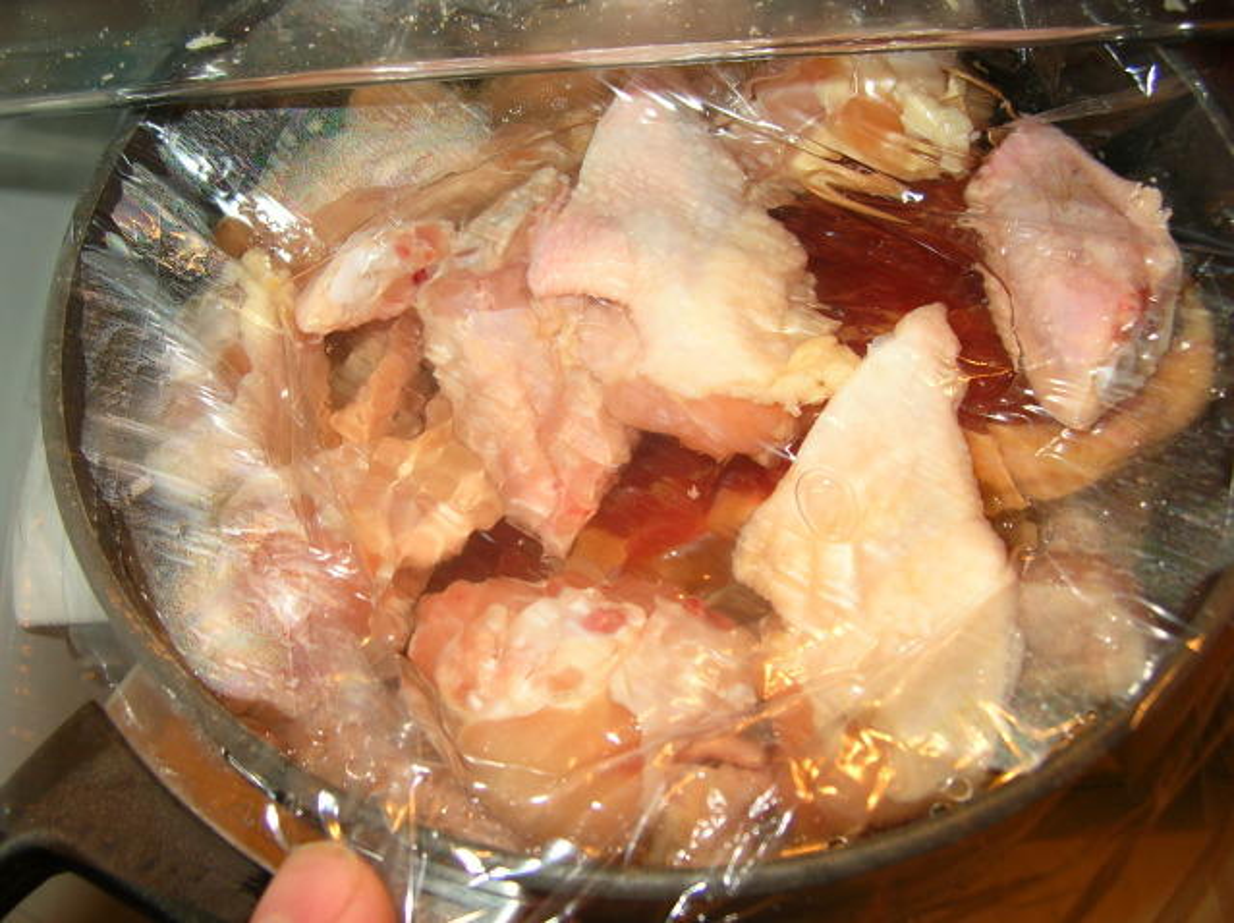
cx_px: 617
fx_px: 1282
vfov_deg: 39.6
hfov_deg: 51.4
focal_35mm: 36
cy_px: 462
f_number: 2.7
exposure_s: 1/60
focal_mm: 6
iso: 50
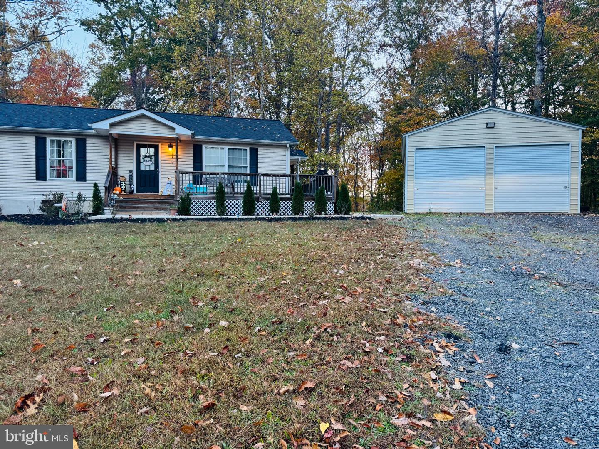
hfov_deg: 71.6
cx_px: 300
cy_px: 224
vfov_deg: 56.8
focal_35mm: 24
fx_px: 415
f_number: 1.78
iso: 200
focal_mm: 6.76
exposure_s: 1/90
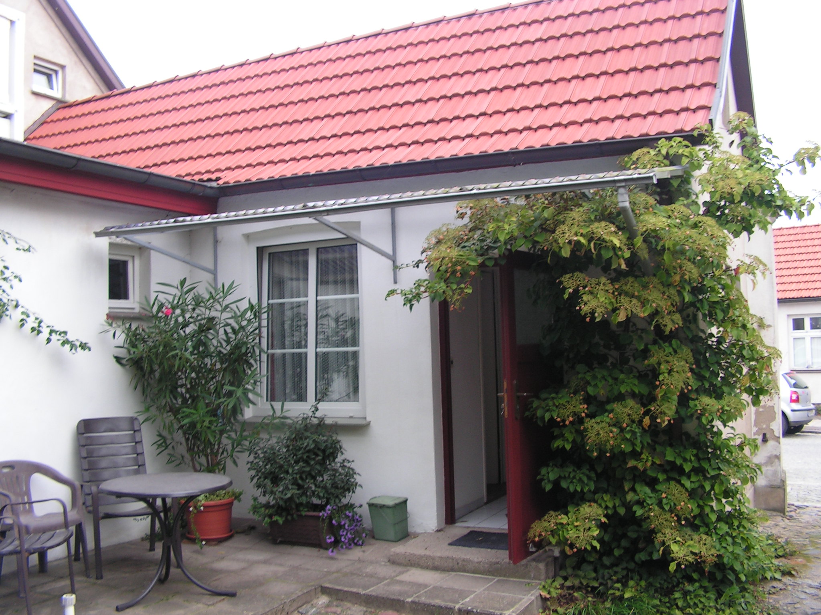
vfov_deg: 39.7
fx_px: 854
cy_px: 308
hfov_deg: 51.4
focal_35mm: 36
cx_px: 410
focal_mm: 6
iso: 64
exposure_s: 1/60
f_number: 3.2
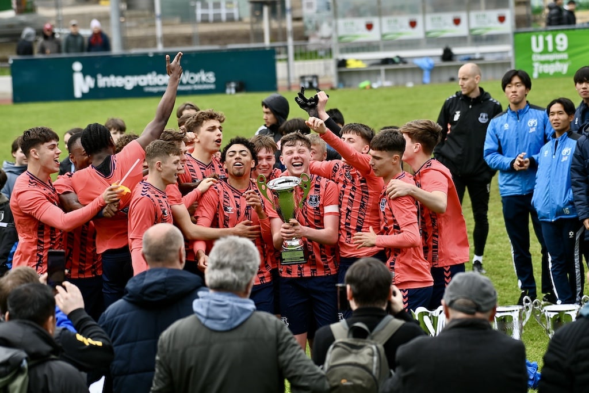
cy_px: 196
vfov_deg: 6.9
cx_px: 294
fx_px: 3272
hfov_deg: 10.3
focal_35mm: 200
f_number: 5.6
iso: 250
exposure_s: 1/500
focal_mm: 200
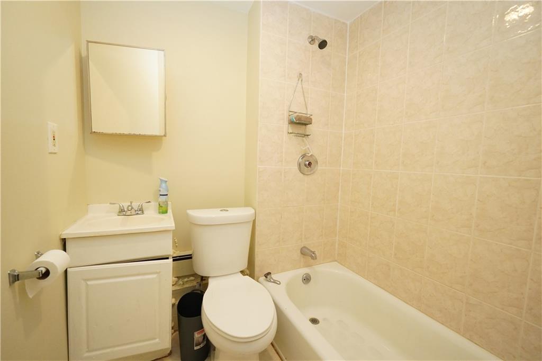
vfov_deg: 77.3
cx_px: 271
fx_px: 226
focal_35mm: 15
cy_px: 180
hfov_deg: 100.4
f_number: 4.5
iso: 2500
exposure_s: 1/125
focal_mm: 10
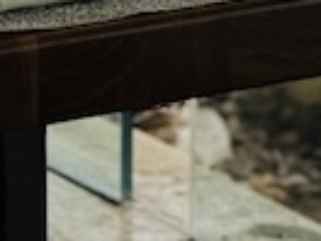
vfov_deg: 3.9
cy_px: -628
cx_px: 292
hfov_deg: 5.4
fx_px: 3403
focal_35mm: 367
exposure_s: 1/1754
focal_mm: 6.76
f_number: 1.78
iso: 80
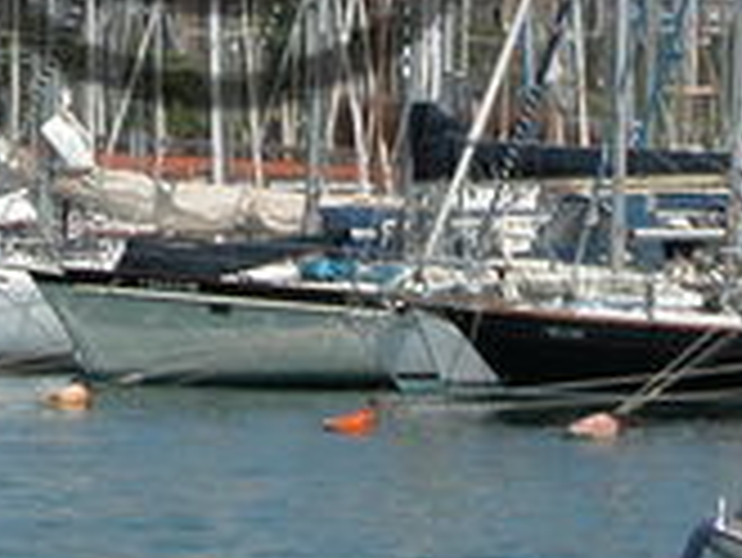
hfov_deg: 4.4
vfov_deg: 3.3
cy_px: -184
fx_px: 9653
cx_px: 216
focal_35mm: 450
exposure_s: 1/576
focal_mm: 23.7
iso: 100
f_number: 6.4
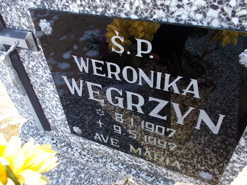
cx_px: 121
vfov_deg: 49.7
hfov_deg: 63.4
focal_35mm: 28
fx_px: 200
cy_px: 97
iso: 80
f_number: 3.2
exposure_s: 1/100
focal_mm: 4.6
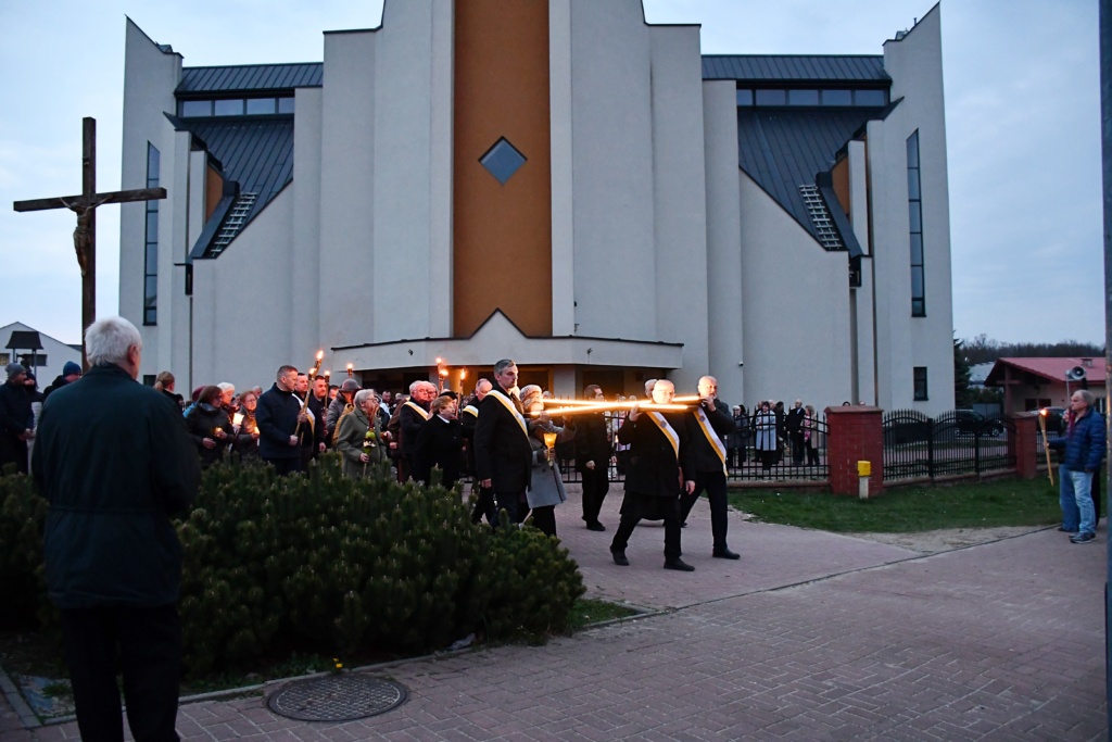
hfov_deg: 67.4
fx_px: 834
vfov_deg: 47.9
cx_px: 556
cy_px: 371
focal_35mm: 27
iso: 3600
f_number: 3.5
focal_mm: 18
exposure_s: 1/60
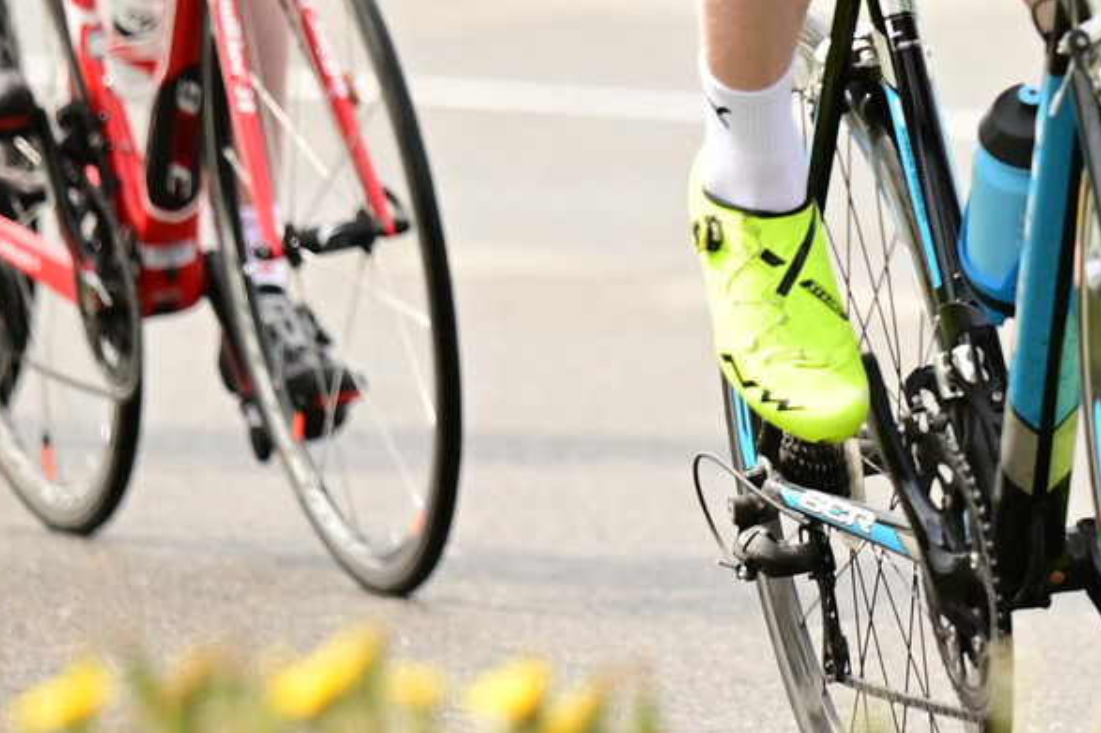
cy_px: -277
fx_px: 20667
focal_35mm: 676
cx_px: 1092
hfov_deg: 3.0
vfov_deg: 2.0
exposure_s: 1/1600
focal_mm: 155
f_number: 2.8
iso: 200
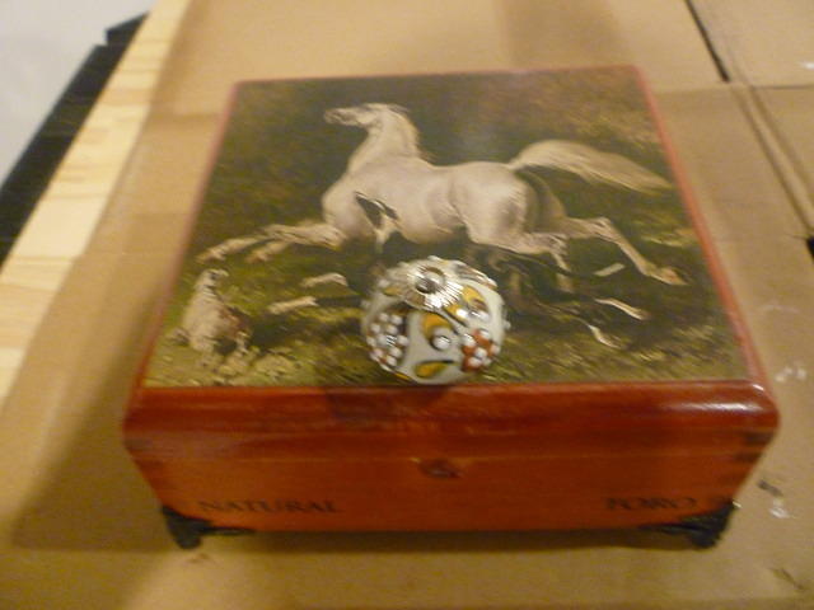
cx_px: 407
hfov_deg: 61.7
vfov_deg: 48.2
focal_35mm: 29
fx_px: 682
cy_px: 305
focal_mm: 5.2
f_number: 3.3
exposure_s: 1/13
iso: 800
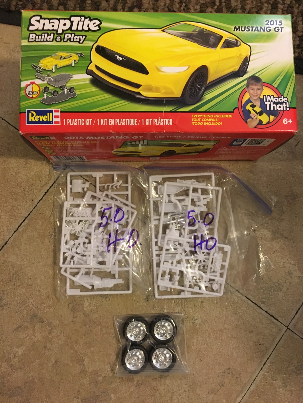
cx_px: 152
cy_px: 202
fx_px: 338
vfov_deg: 61.7
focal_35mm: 29
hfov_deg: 48.2
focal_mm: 4.15
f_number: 2.2
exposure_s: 1/17
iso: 200
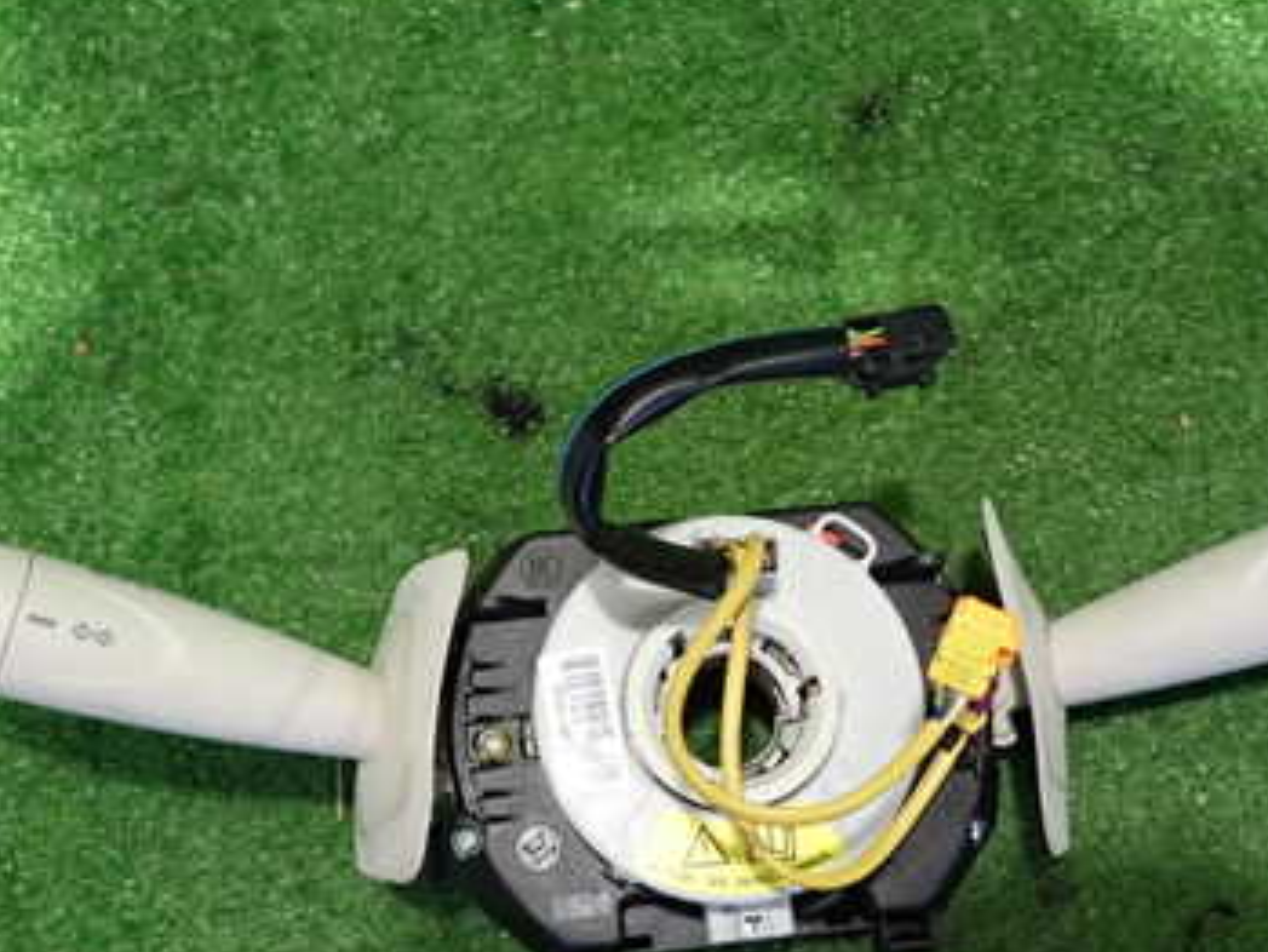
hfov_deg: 43.7
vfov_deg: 33.4
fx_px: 1576
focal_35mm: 43
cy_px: 621
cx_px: 730
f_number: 2
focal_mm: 4.5
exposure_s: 1/30
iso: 640
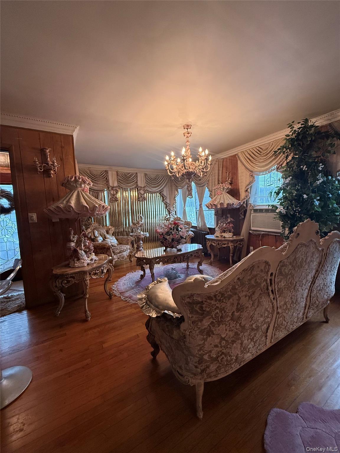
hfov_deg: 85.7
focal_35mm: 14
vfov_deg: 102.1
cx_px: 170
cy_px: 226
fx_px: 183
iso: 400
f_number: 2.2
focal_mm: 2.22
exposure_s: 1/120
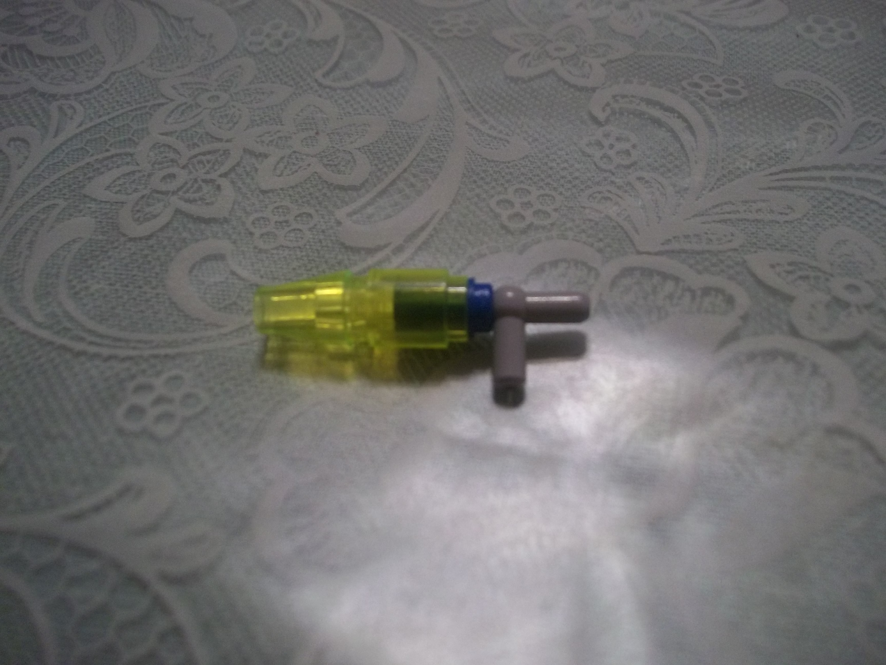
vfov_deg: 44.2
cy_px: 332
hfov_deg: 56.8
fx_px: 819
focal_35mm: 32
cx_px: 443
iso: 160
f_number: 2.9
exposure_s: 1/25
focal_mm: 5.7
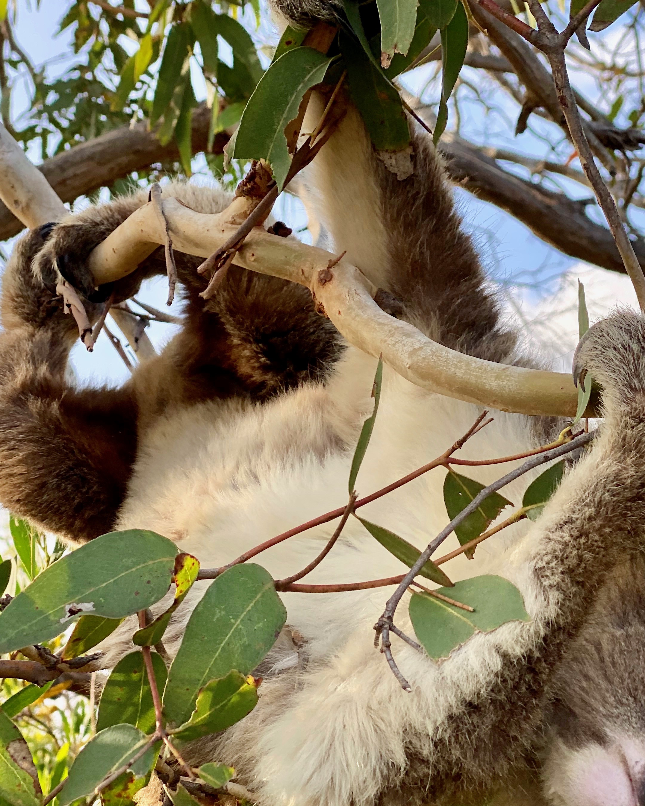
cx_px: 404
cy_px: 459
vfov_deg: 25.0
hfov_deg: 20.1
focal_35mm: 76
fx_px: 1814
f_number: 2
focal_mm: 6
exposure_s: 1/289
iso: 20
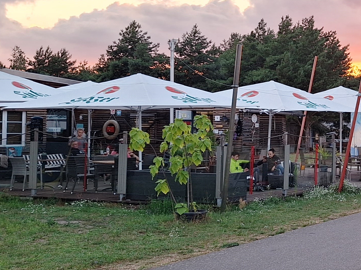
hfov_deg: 26.2
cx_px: 434
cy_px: 101
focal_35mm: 66
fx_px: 688
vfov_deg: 22.2
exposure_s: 1/101
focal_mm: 5.54
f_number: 1.8
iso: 40
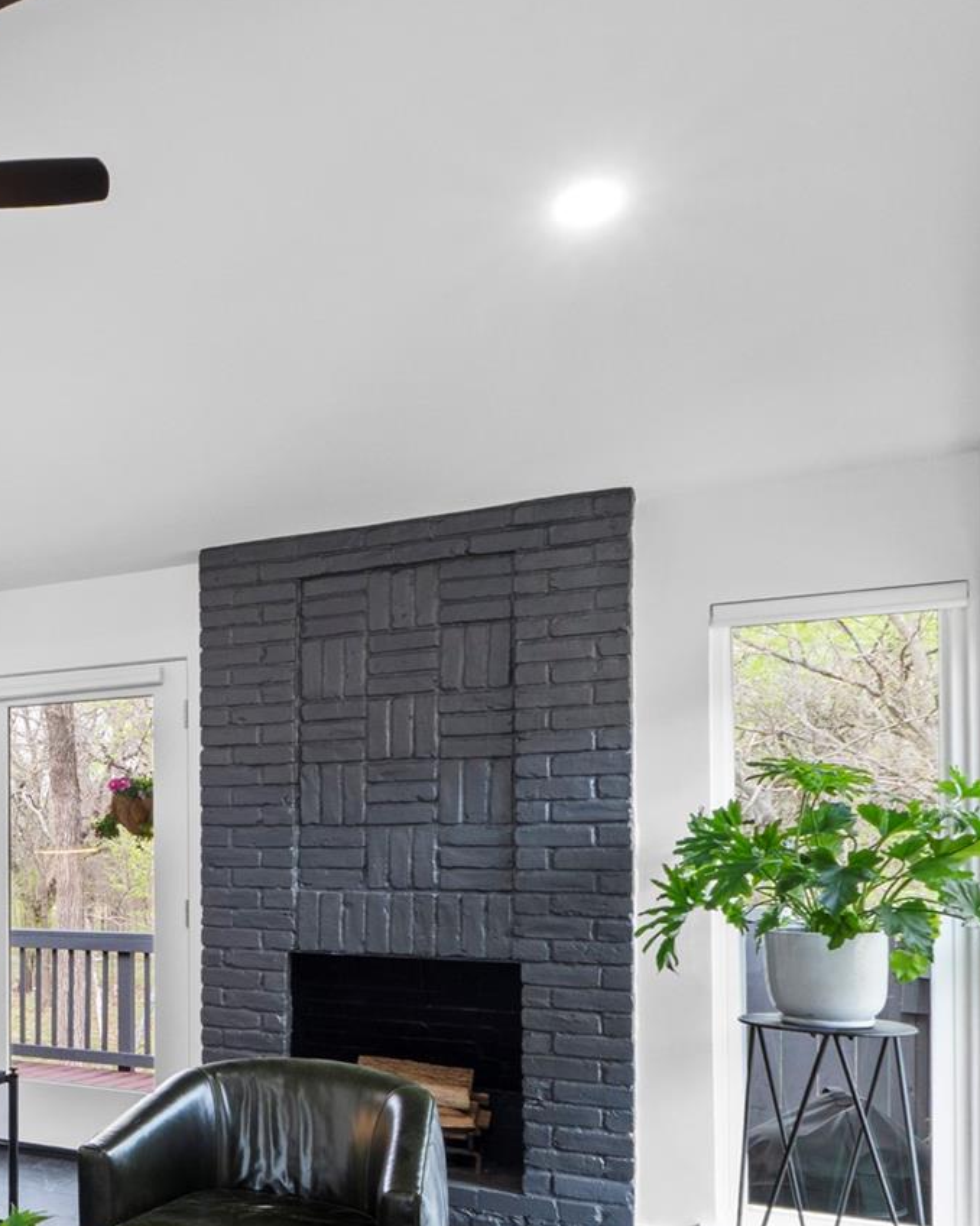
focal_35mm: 34
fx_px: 1233
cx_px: -322
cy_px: 884
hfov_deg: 31.9
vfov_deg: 51.1
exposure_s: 2
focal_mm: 10
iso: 250
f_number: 11
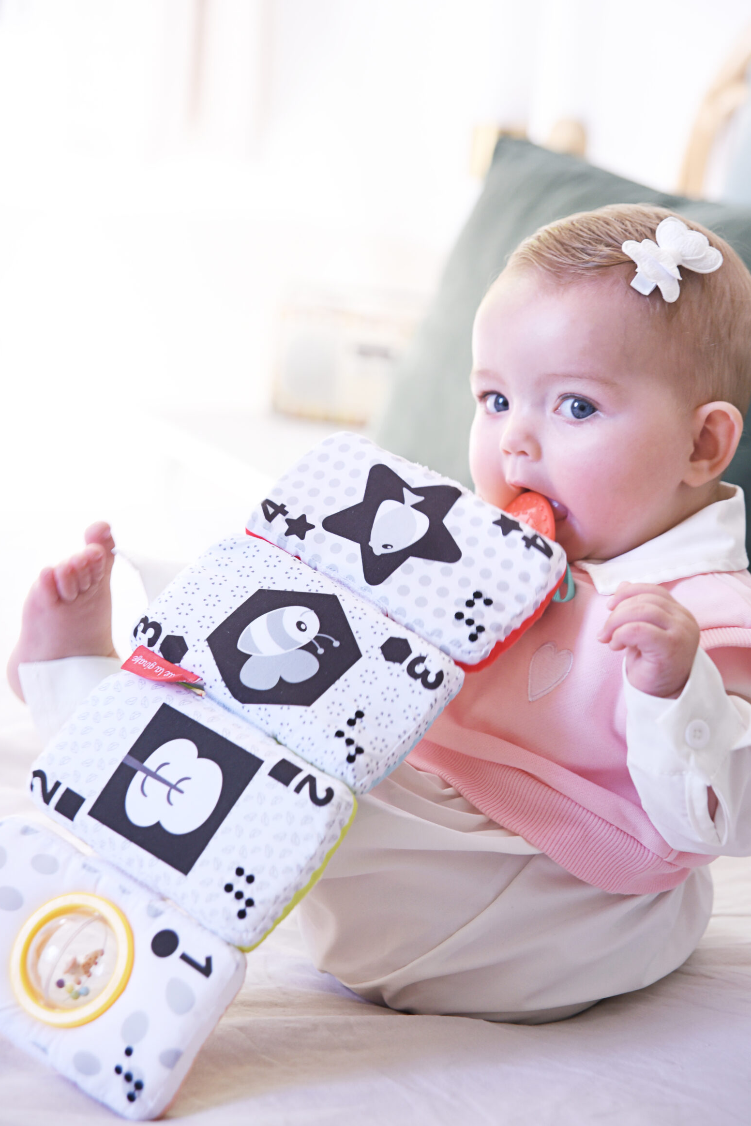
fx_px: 2409
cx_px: 395
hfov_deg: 17.7
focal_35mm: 77
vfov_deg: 26.3
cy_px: 554
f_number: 4
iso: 640
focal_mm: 70
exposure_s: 1/200
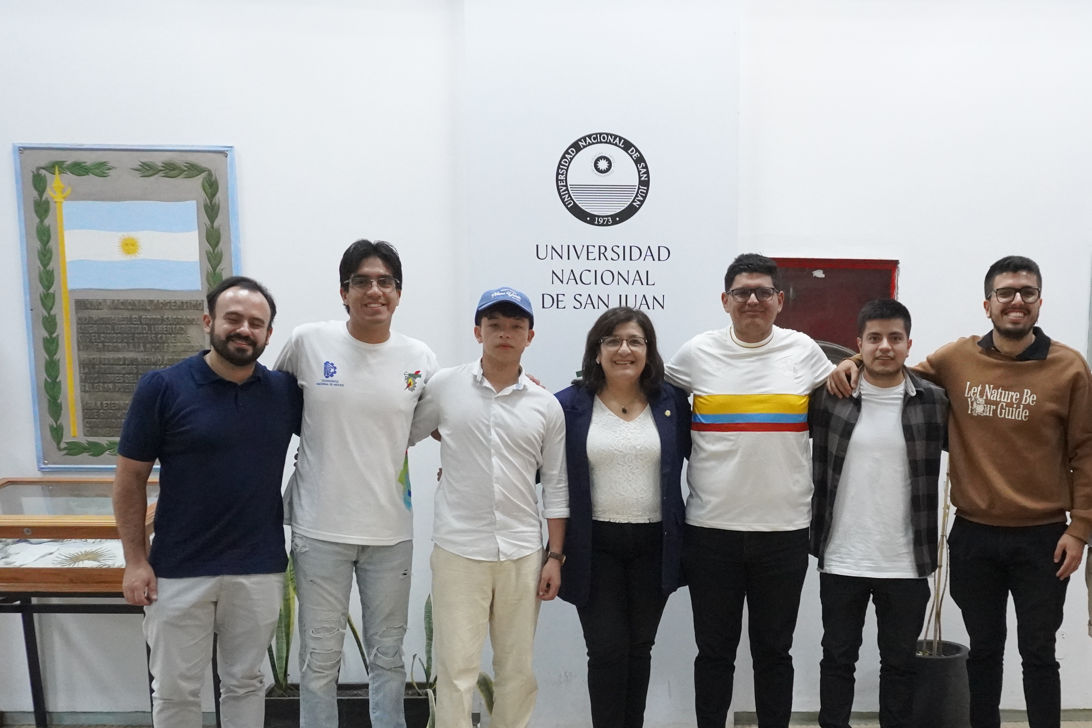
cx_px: 718
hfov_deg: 51.0
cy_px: 550
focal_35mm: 37
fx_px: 1122
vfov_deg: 35.1
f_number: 4
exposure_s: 1/160
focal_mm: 16
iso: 5000
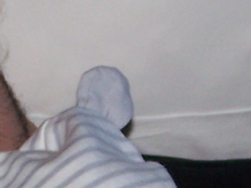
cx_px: 73
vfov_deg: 4.6
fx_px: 2313
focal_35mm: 319
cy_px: 276
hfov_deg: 6.2
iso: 80
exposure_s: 1/60
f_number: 3.1
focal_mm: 9.3
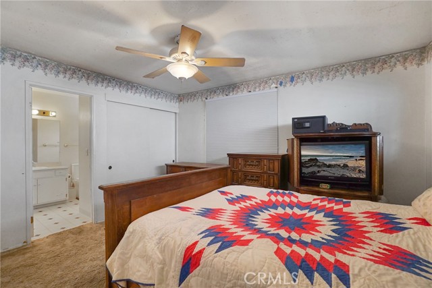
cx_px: 216
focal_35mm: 15
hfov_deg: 100.4
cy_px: 144
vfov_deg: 77.4
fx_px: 180
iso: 1000
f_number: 5.6
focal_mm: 10
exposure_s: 1/40
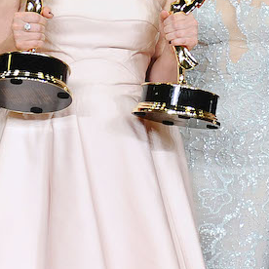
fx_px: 2268
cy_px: -8
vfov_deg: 6.8
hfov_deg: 6.8
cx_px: 224
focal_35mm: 258
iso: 2000
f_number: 4
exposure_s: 1/400
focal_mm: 70
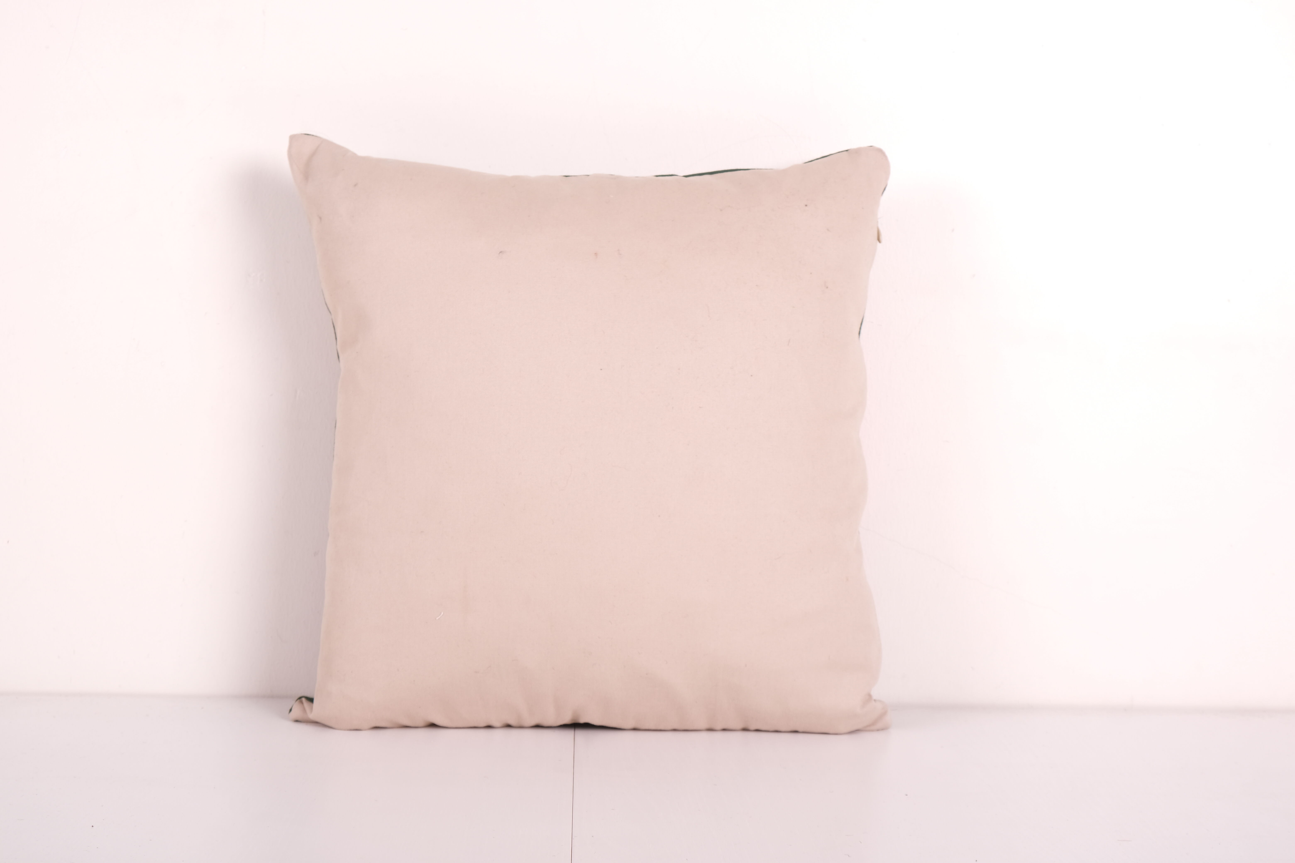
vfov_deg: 26.5
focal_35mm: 51
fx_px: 1834
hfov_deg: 38.9
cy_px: 432
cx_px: 648
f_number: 10
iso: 80
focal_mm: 34.3
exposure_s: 1/160
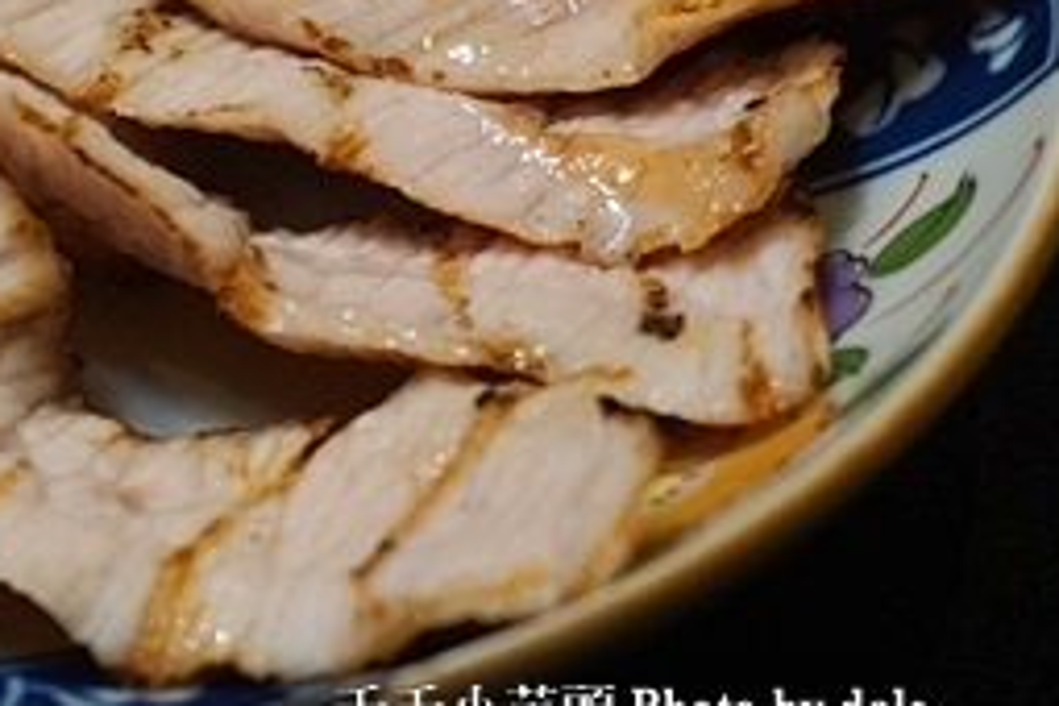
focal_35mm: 174
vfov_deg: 7.8
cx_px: -137
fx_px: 5125
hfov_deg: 11.6
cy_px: 29
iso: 1000
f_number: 5.6
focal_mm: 47
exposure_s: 1/80
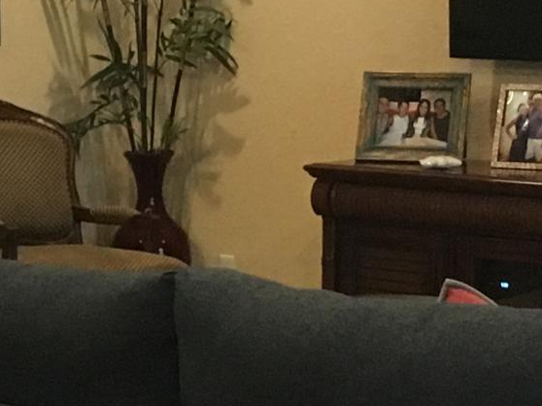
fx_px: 2442
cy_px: 233
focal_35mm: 156
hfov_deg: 12.5
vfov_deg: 9.5
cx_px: 11
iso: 200
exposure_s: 1/30
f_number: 2.2
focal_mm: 4.15
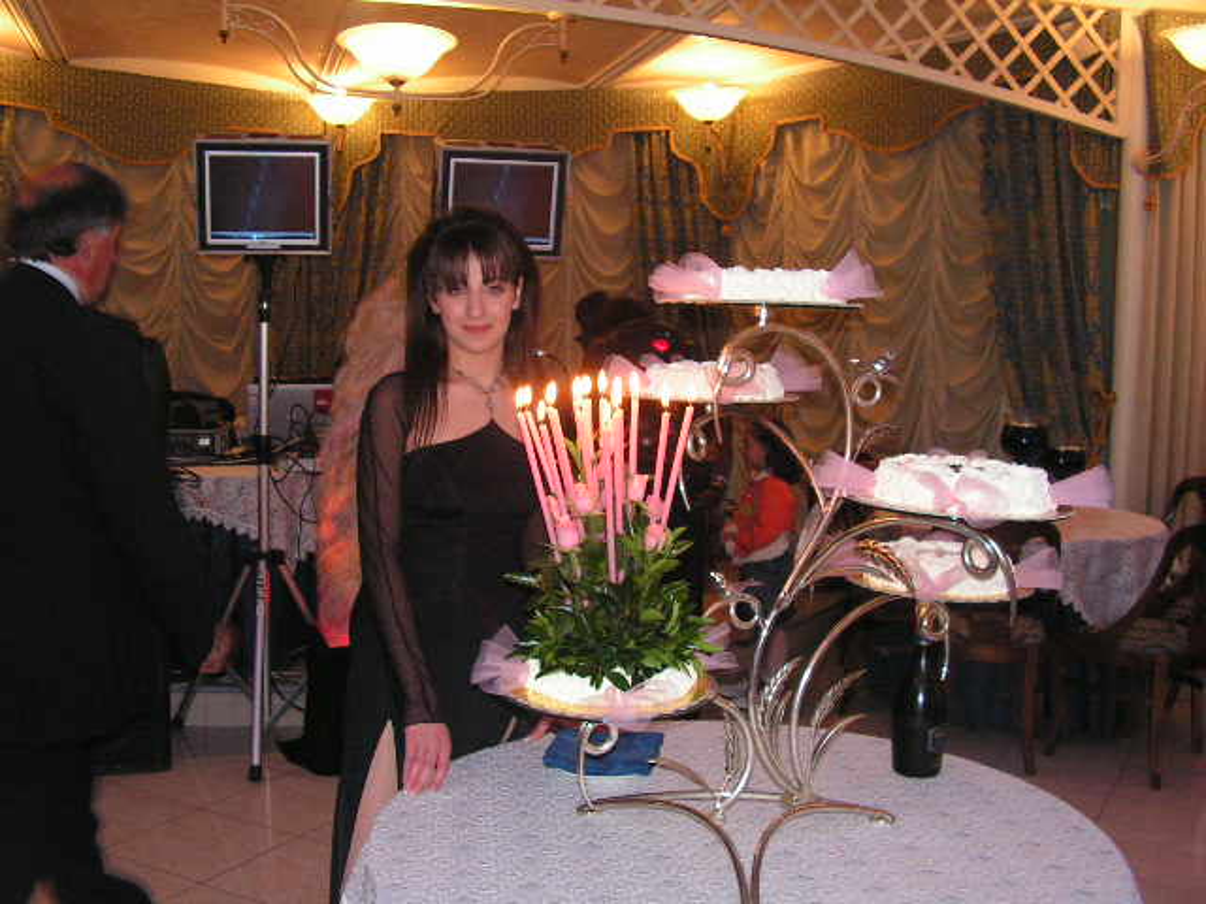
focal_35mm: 38
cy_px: 452
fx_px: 1324
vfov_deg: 37.7
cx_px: 603
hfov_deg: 49.0
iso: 200
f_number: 3.2
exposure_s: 1/40
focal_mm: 6.4
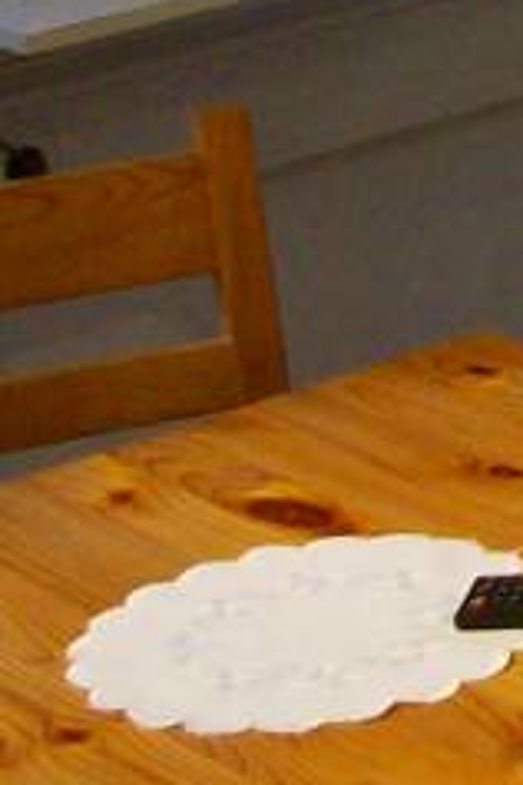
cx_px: 1589
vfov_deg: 11.7
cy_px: -195
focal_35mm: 172
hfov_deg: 7.1
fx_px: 3748
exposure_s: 1/15.7
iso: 160
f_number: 2.8
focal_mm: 5.7
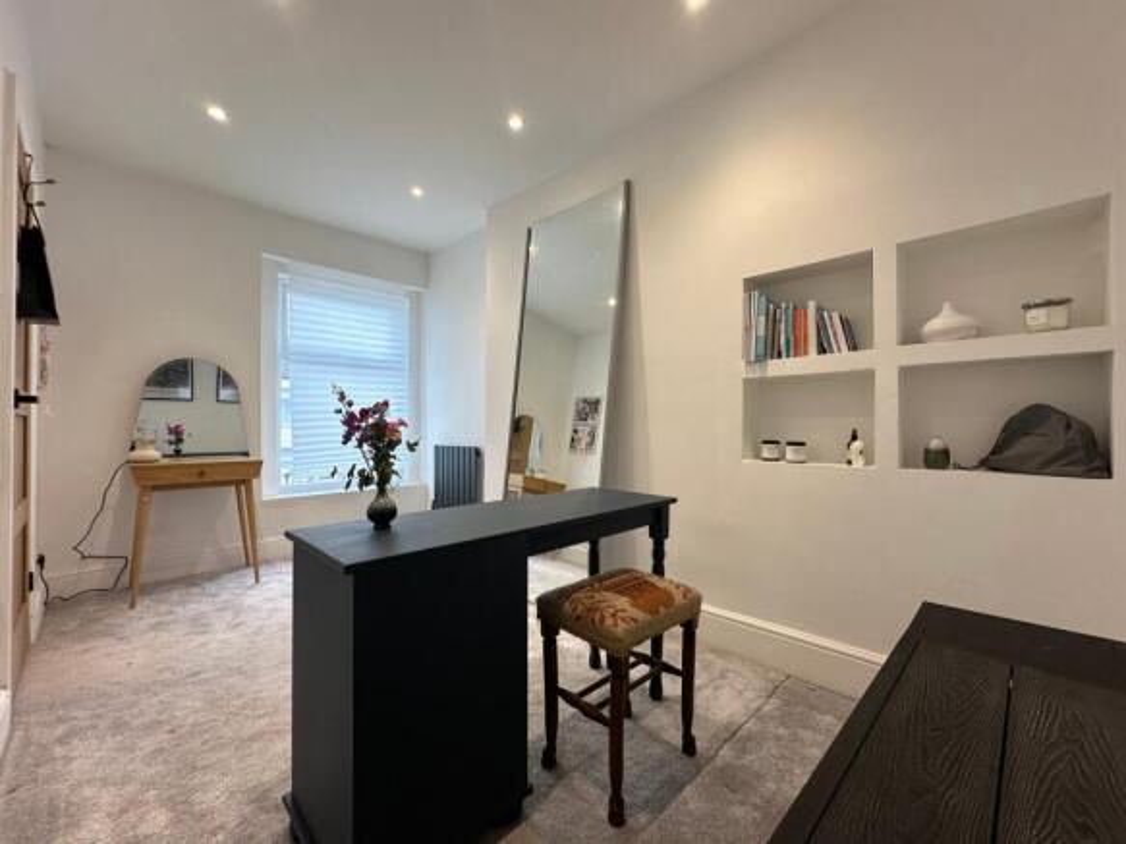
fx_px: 455
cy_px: 422
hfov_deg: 102.1
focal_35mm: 14
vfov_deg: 85.7
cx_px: 563
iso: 100
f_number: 2.2
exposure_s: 1/100
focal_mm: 2.22
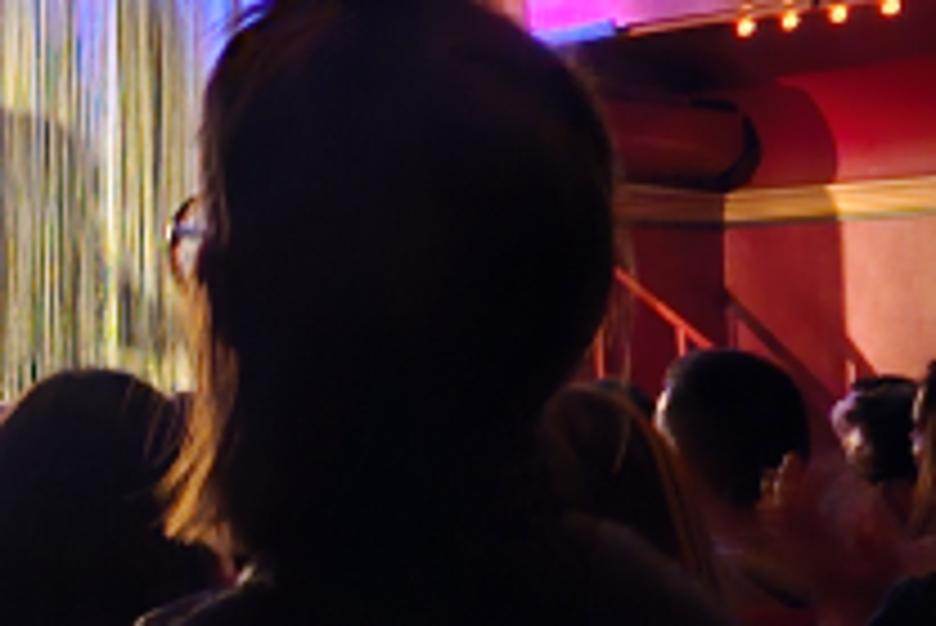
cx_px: -198
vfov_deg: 14.8
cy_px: 122
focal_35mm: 92
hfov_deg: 20.6
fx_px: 2394
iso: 1250
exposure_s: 1/17
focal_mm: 5.4
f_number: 1.8
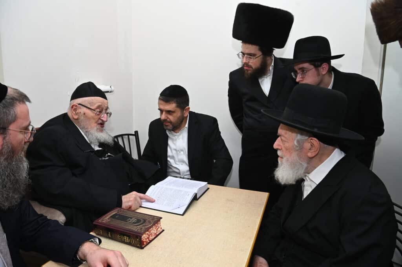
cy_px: 134
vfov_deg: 53.1
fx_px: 268
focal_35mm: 24
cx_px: 201
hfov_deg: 73.8
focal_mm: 24
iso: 1250
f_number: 7.1
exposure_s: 1/100
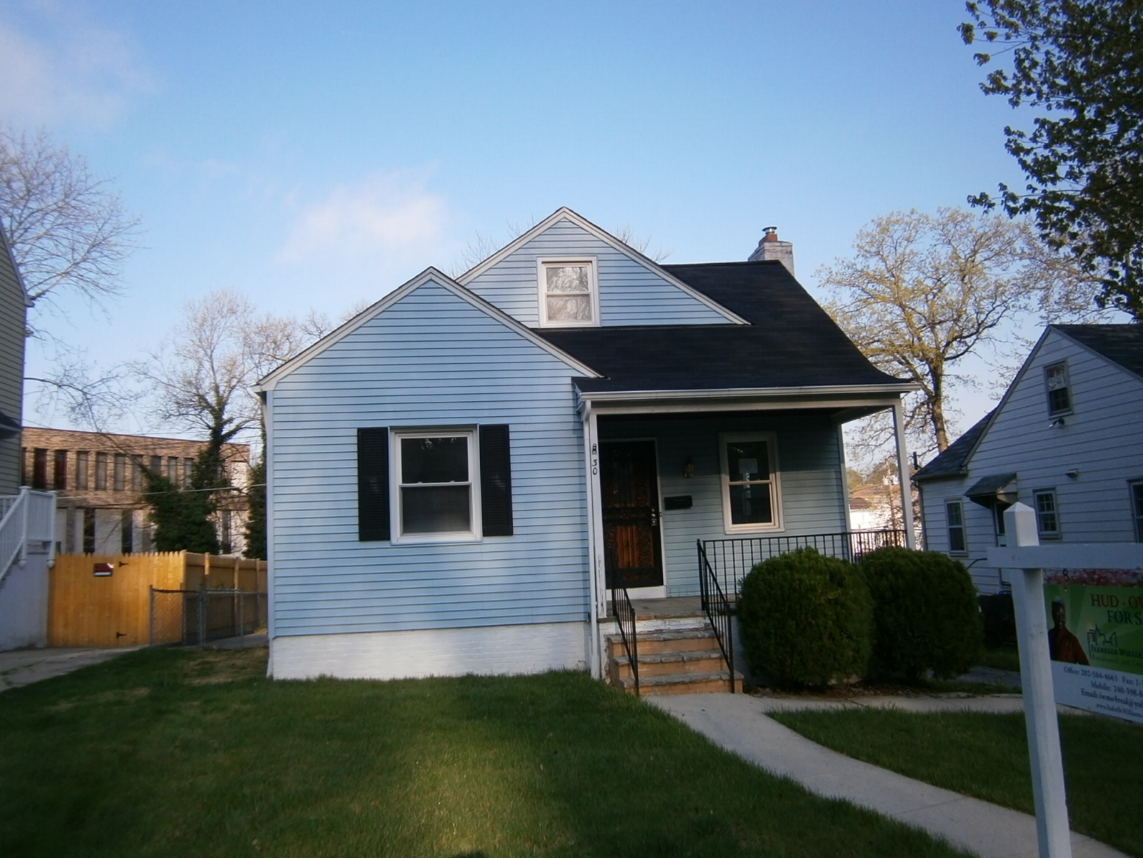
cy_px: 429
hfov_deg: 67.3
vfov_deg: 53.1
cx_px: 572
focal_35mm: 26
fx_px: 859
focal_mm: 4.7
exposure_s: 1/640
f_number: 2.8
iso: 80
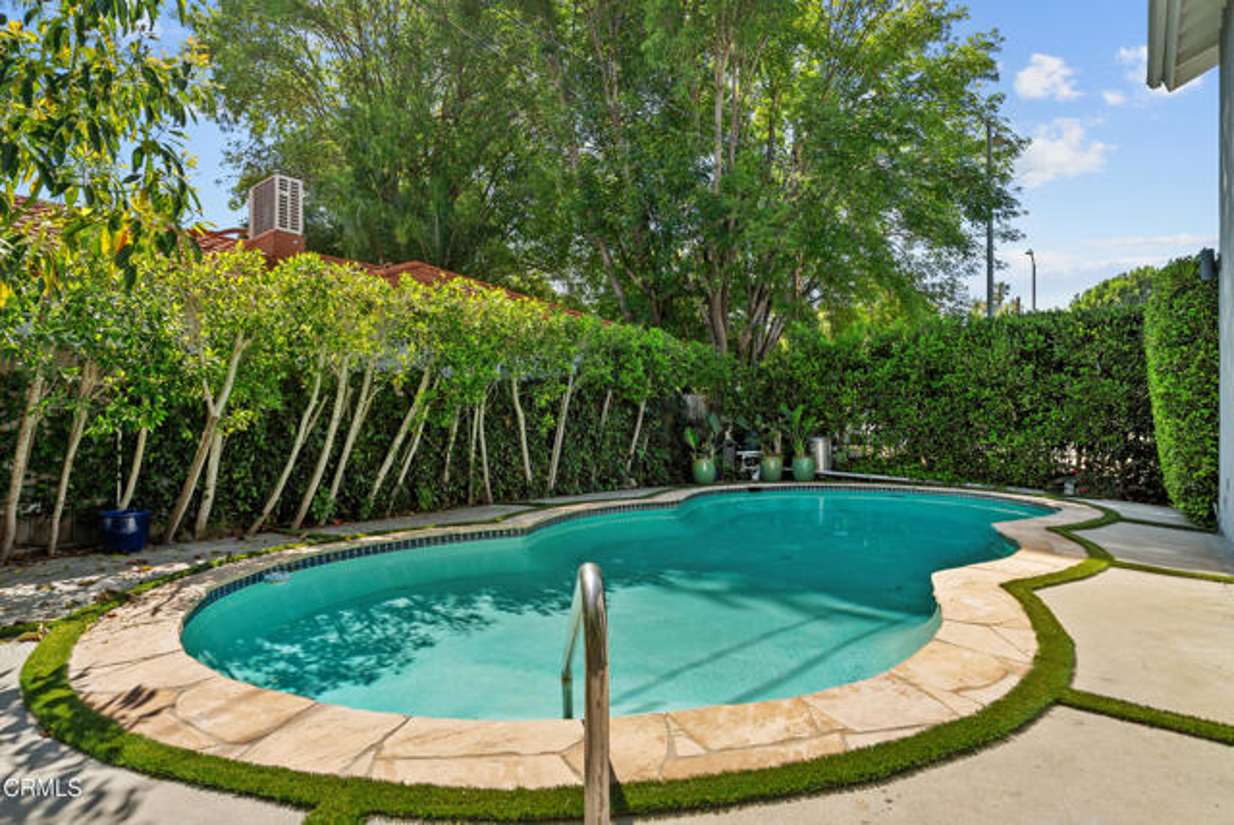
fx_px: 686
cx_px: 617
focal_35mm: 20
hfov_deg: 83.9
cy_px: 412
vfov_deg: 62.0
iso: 80
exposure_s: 1/20
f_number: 8
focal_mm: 20
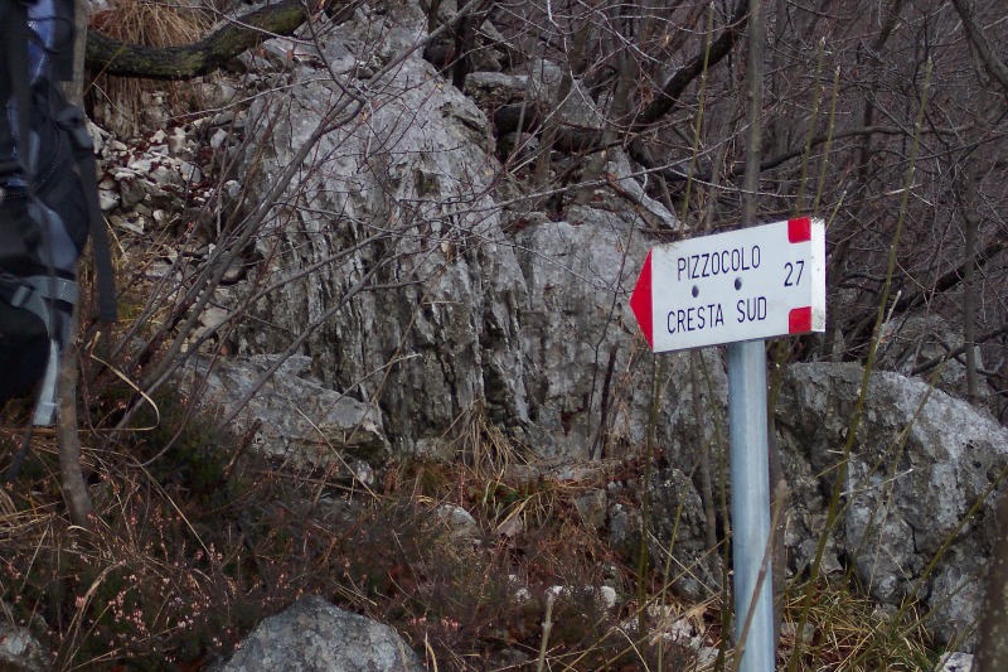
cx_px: 504
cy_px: 336
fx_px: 3191
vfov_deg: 12.0
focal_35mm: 114
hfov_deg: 18.0
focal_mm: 24
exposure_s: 1/90
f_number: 4.8
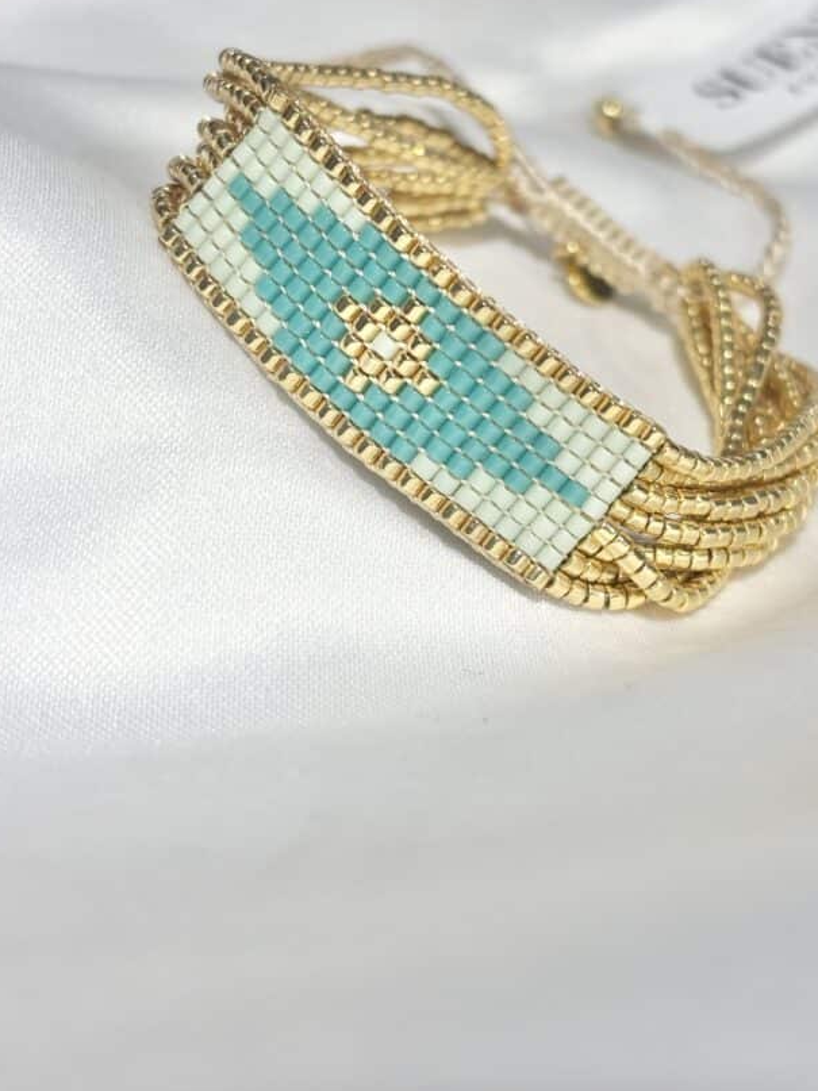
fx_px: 2080
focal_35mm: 66
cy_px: 415
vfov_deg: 29.3
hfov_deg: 22.2
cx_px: 504
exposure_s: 1/376
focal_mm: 5.96
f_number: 1.6
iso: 32
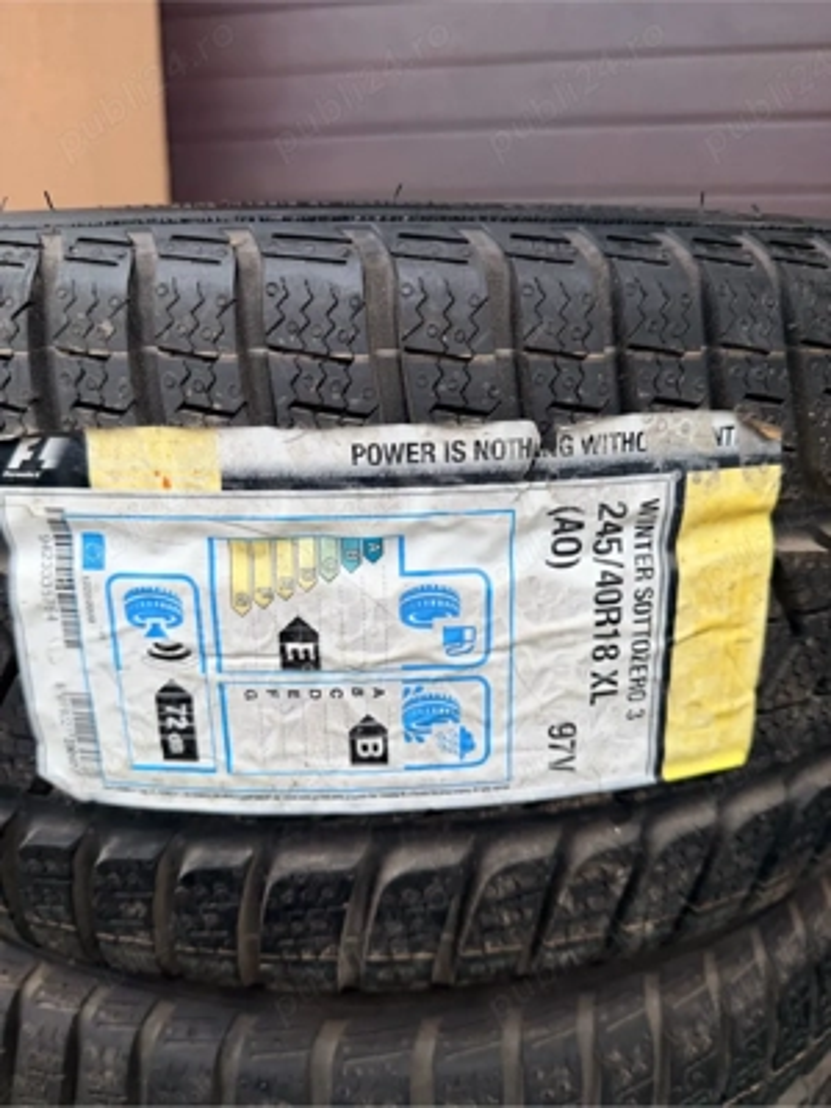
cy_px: 554
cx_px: 416
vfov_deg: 71.6
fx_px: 768
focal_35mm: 24
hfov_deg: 56.8
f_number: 1.78
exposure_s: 1/858
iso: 80
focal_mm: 6.76
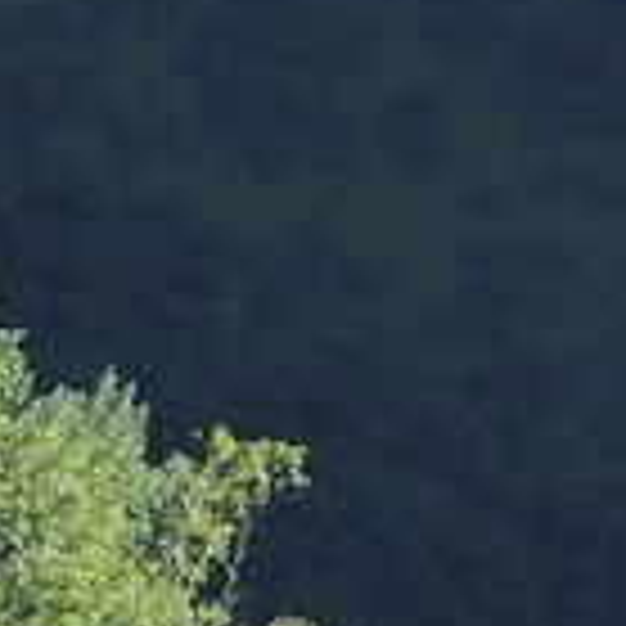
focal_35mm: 879
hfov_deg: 1.9
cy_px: -1306
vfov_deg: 2.0
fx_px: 17984
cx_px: -2824
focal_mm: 90
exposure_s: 1/1000
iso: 400
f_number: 4.5
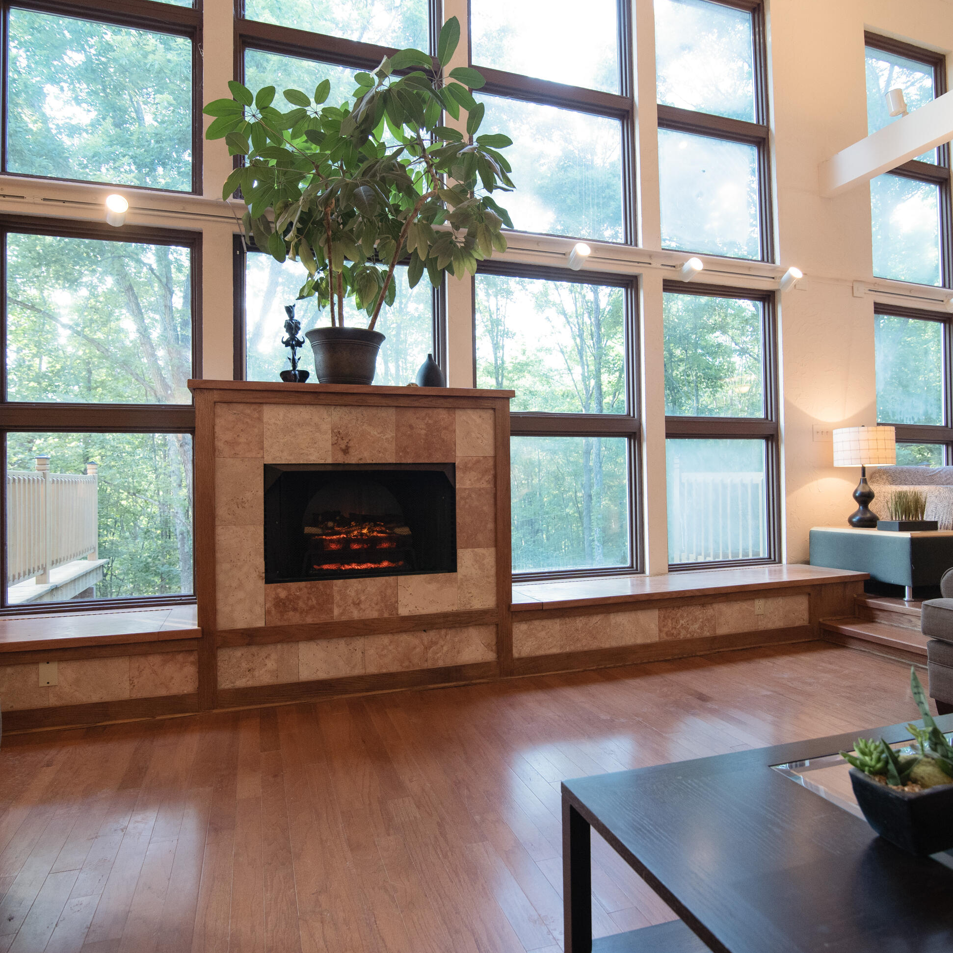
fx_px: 654
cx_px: 485
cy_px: 469
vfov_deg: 72.1
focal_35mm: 21
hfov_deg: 72.1
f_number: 4.5
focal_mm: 16
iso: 1000
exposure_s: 1/60
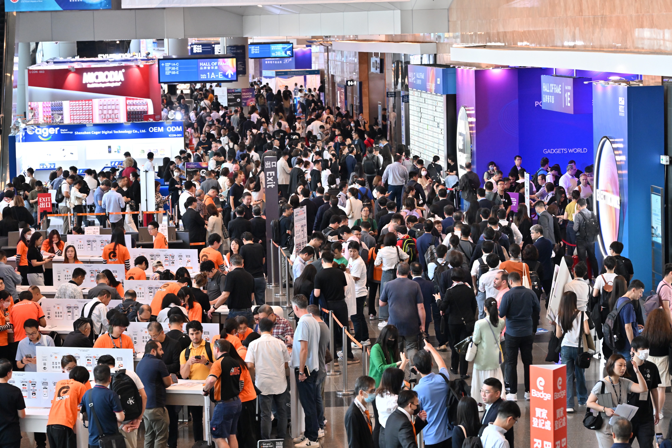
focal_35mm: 100
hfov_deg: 20.4
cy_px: 224
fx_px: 1867
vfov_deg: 13.7
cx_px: 336
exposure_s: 1/200
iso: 2000
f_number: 5.6
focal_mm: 100
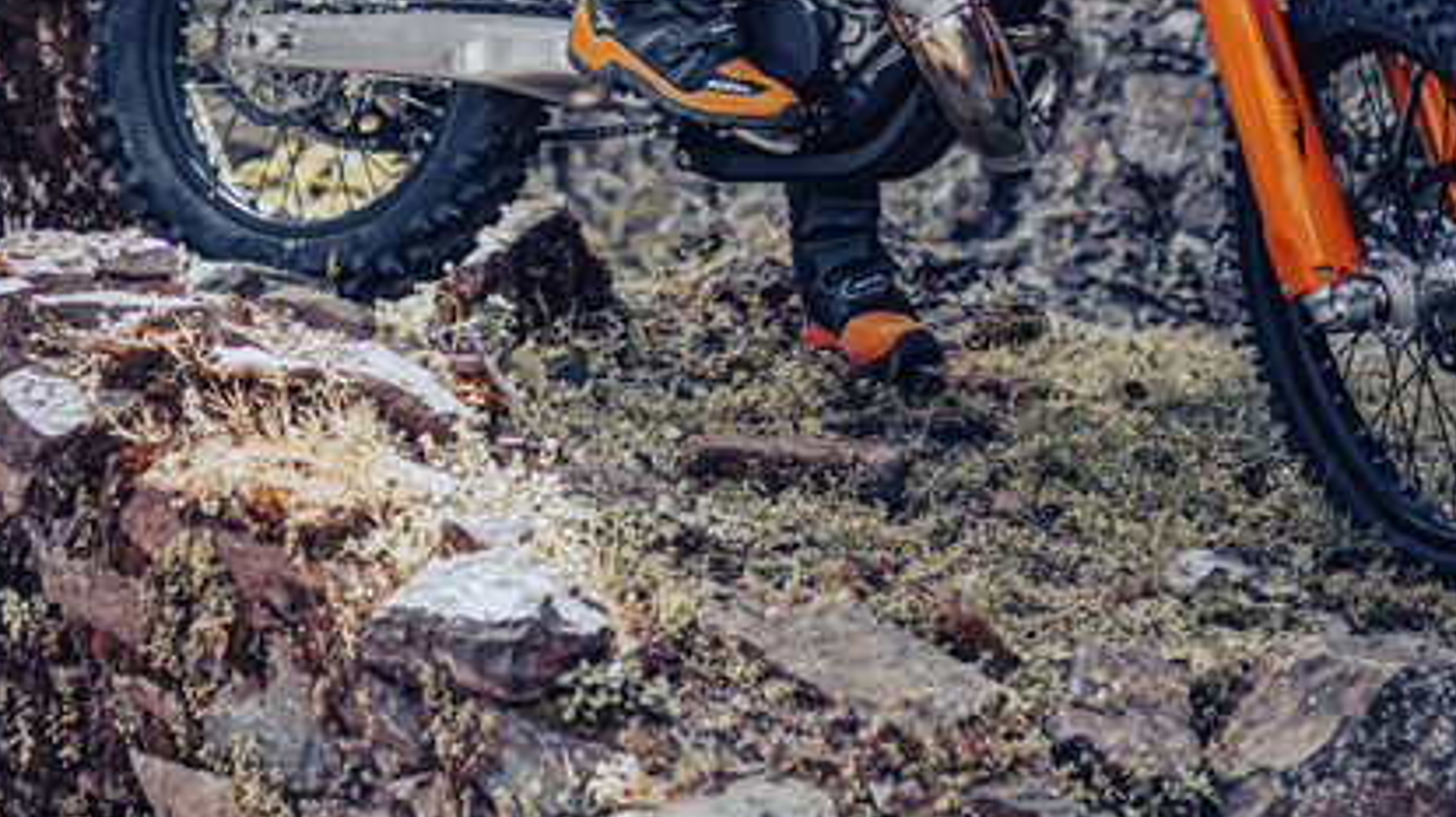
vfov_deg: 11.1
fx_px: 4091
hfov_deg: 20.2
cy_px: -238
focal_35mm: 106
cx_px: 596
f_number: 1.4
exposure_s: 1/2500
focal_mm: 35
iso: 250
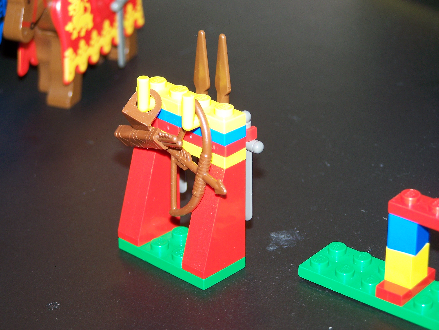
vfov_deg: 12.7
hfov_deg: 16.8
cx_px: 220
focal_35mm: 117
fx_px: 1485
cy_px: 165
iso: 80
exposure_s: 1/100
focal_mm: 19.4
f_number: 3.2
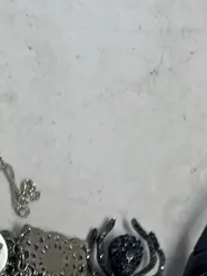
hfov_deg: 14.4
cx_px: -56
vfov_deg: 16.0
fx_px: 789
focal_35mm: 99
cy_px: 533
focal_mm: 6.86
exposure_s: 1/100
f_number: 1.78
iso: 100
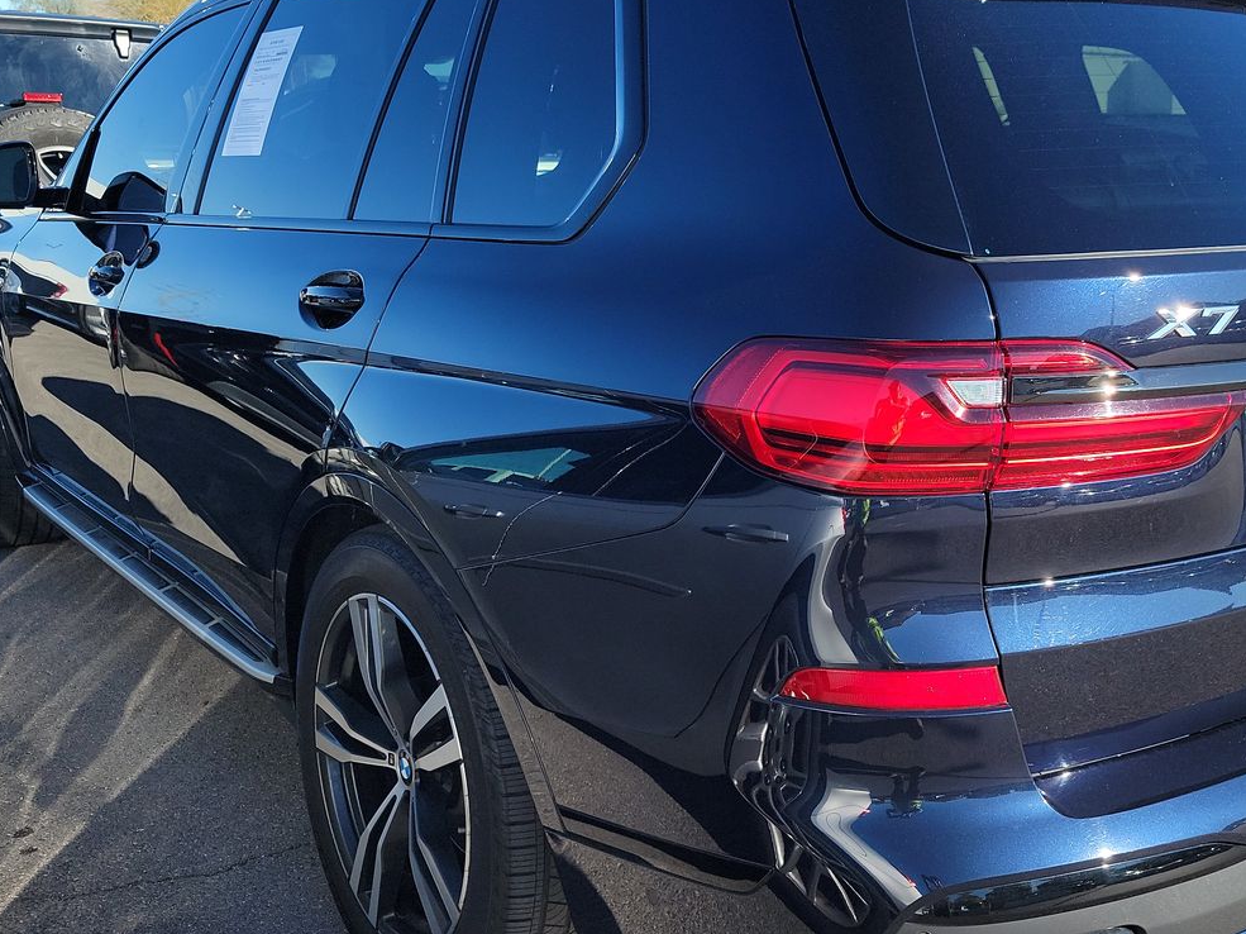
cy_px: 439
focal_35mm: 39
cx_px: 806
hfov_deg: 47.3
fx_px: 1403
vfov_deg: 36.8
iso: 50
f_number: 1.8
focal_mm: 6.7
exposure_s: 1/373
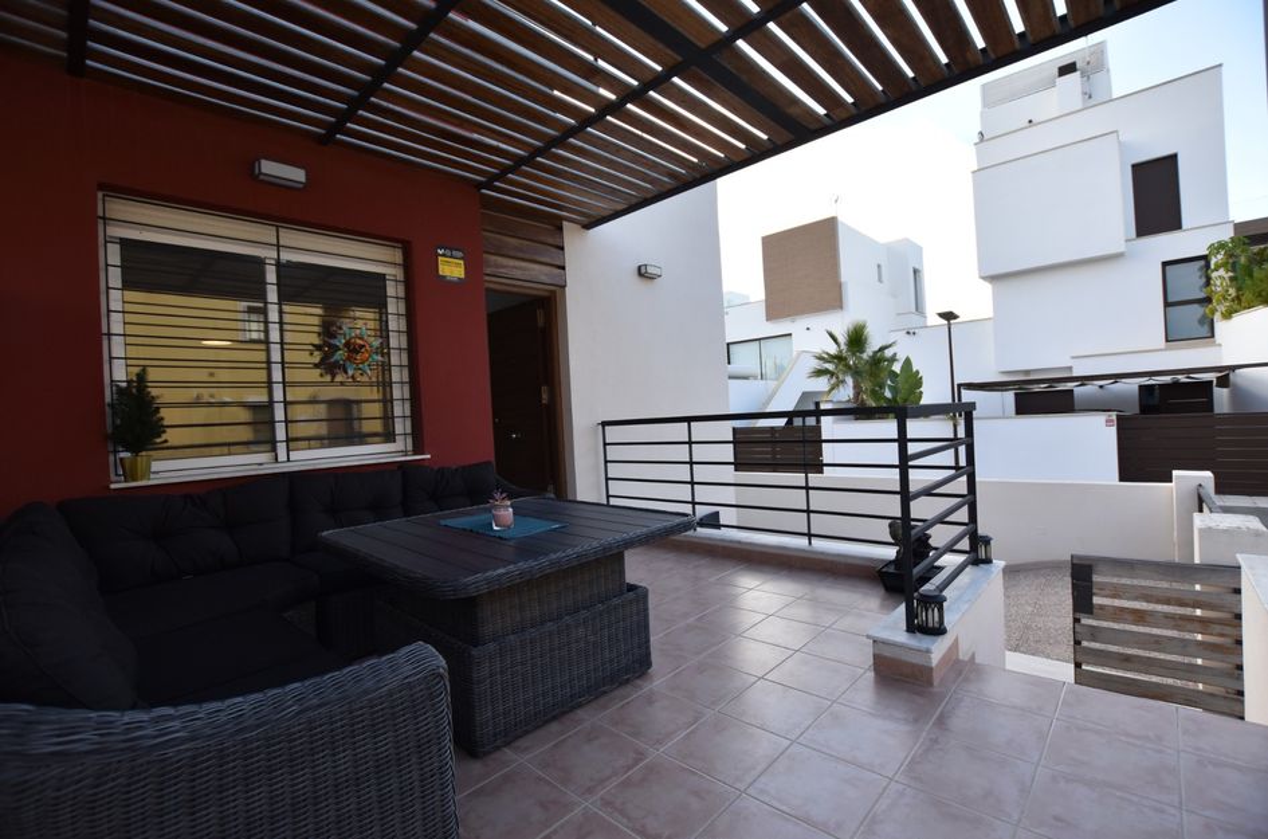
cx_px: 634
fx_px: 527
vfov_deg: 77.0
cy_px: 420
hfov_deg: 100.5
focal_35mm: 15
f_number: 4.5
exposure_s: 1/500
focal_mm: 10
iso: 200
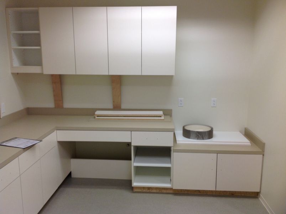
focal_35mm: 35
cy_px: 107
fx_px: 289
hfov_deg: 52.7
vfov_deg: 40.6
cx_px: 143
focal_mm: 4.28
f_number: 2.4
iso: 50
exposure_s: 1/30
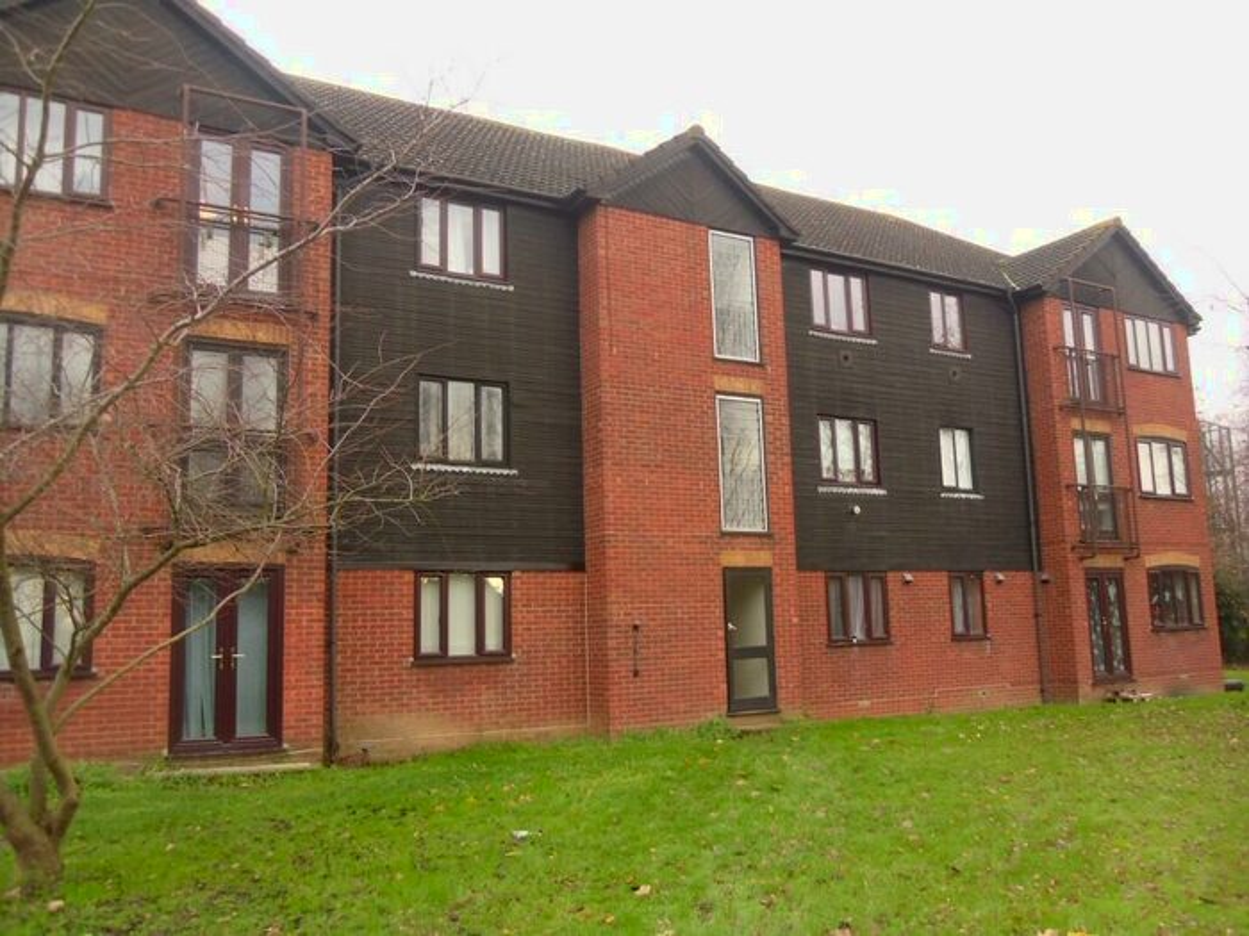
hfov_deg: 58.4
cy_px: 468
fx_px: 1119
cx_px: 624
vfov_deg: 45.4
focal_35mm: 31
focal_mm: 5.6
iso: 100
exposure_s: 1/45
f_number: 3.3
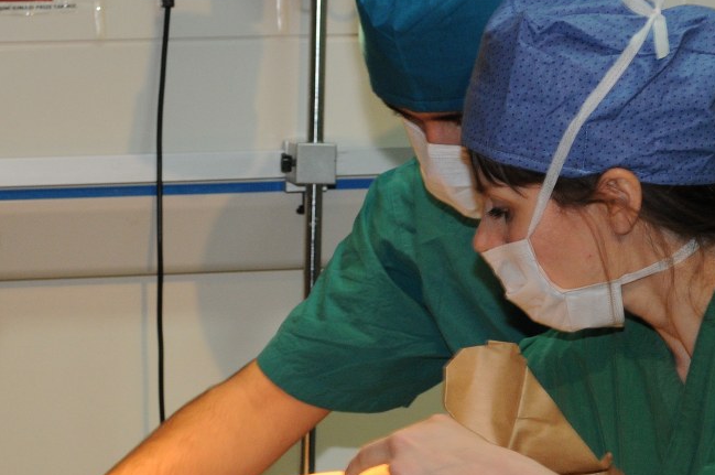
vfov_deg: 8.5
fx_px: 3174
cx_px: 387
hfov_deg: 12.9
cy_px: 521
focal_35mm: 160
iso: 640
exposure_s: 1/50
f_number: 5.3
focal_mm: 46
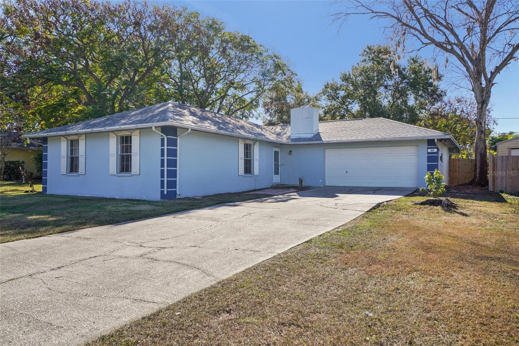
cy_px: 173
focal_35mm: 26
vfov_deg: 50.4
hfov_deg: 70.4
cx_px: 260
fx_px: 368
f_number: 8
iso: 100
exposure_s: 1/200
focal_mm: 17
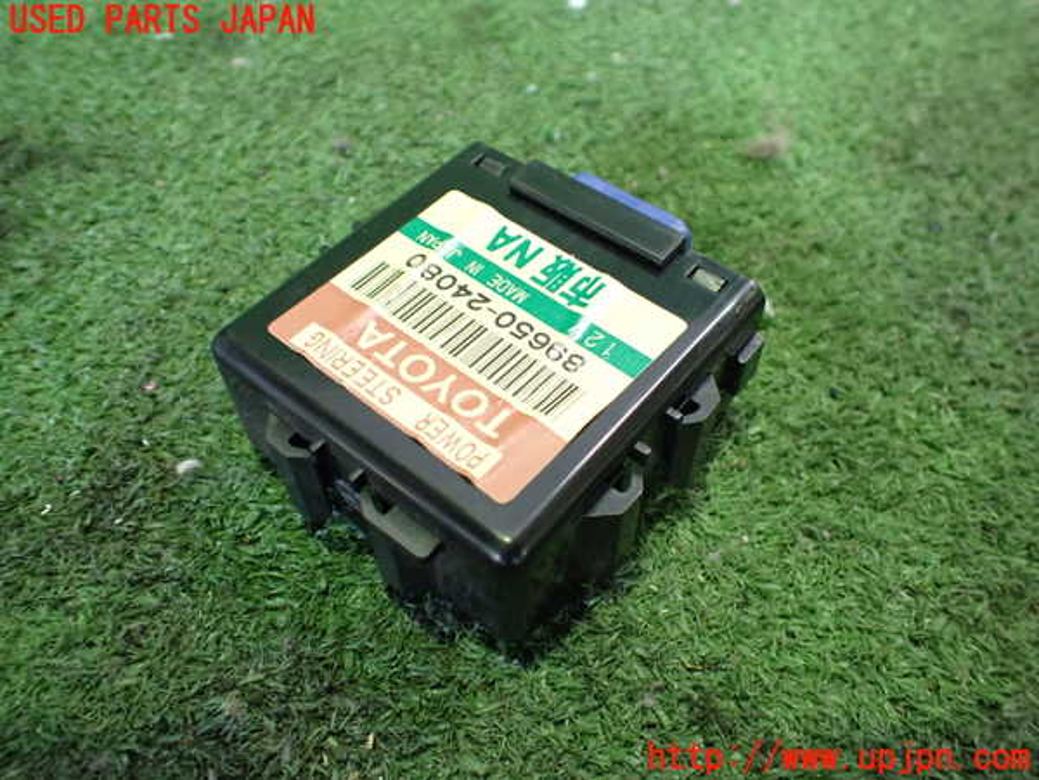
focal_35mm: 30
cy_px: 390
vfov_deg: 46.8
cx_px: 520
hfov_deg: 60.0
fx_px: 900
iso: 800
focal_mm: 5.4
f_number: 2.3
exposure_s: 1/30
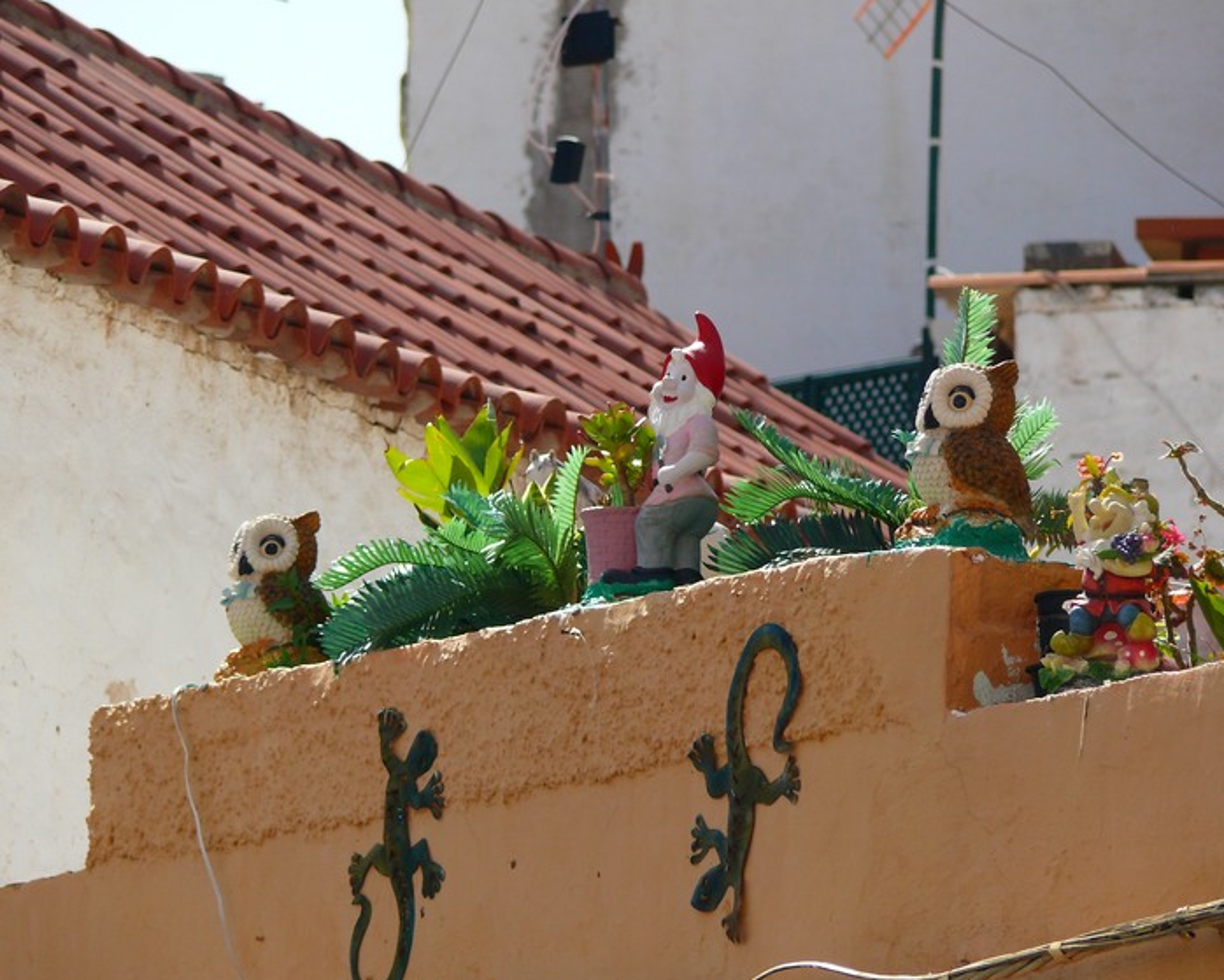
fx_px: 12684
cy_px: 489
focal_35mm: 350
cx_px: 601
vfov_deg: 4.4
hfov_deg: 5.5
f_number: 4.5
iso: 100
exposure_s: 1/200
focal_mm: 70.6
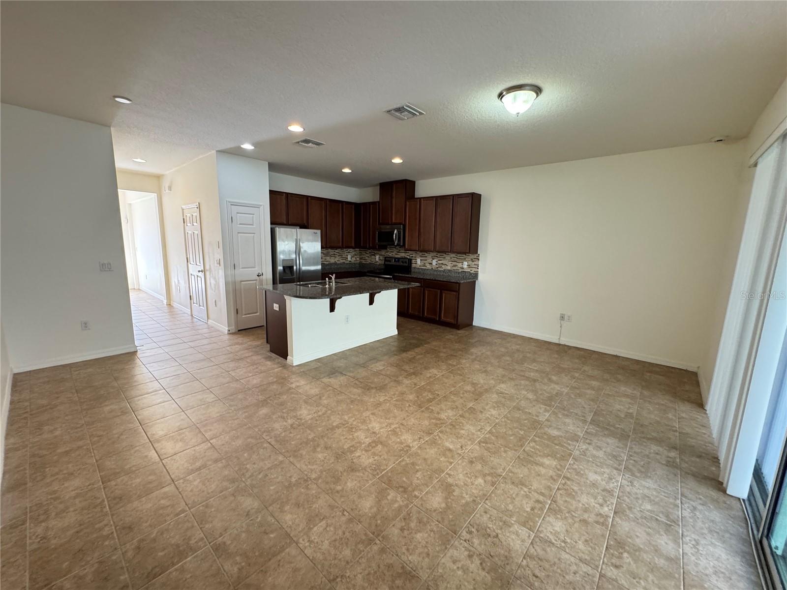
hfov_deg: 102.1
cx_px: 394
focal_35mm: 14
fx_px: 318
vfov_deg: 85.7
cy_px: 295
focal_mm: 2.22
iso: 320
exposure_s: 1/60
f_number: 2.2
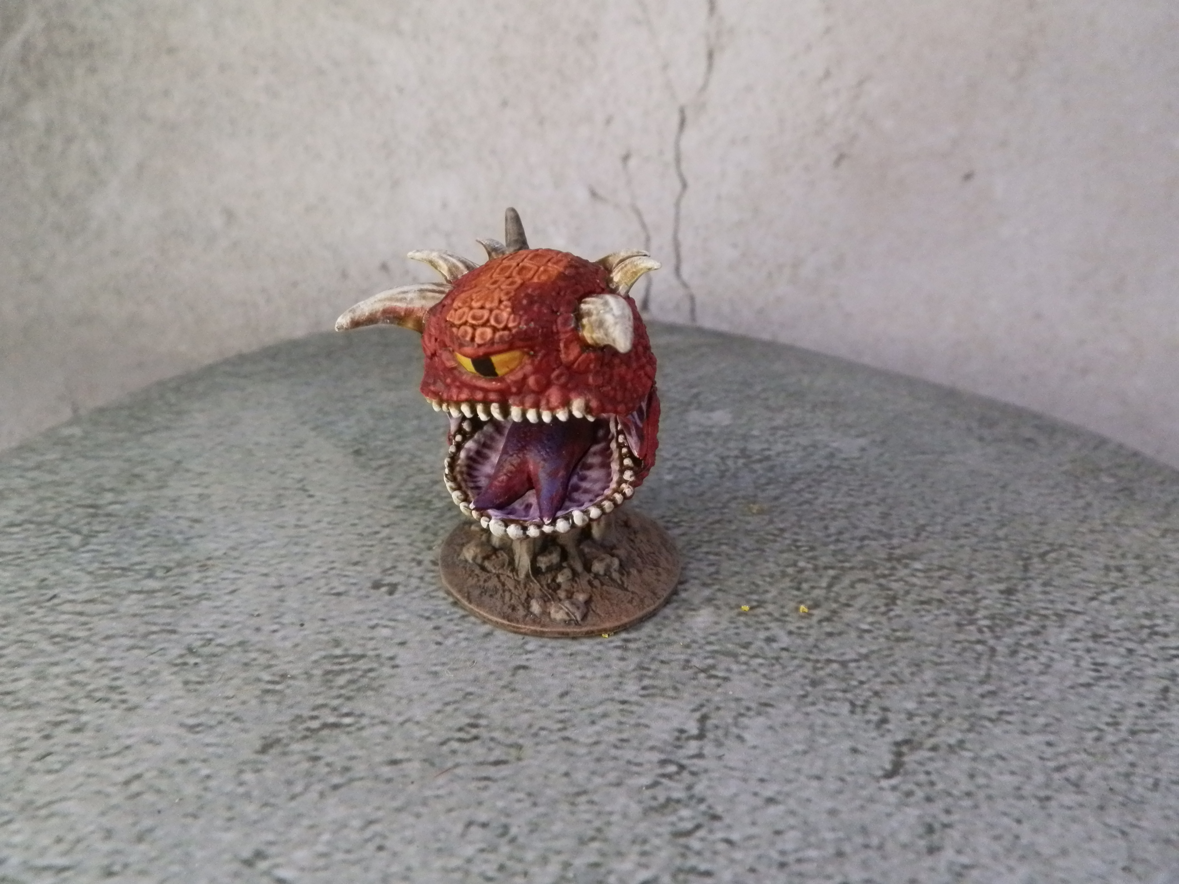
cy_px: 442
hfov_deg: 63.4
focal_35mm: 28
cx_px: 590
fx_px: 954
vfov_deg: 49.7
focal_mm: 5
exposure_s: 1/125
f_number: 3.1
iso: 400
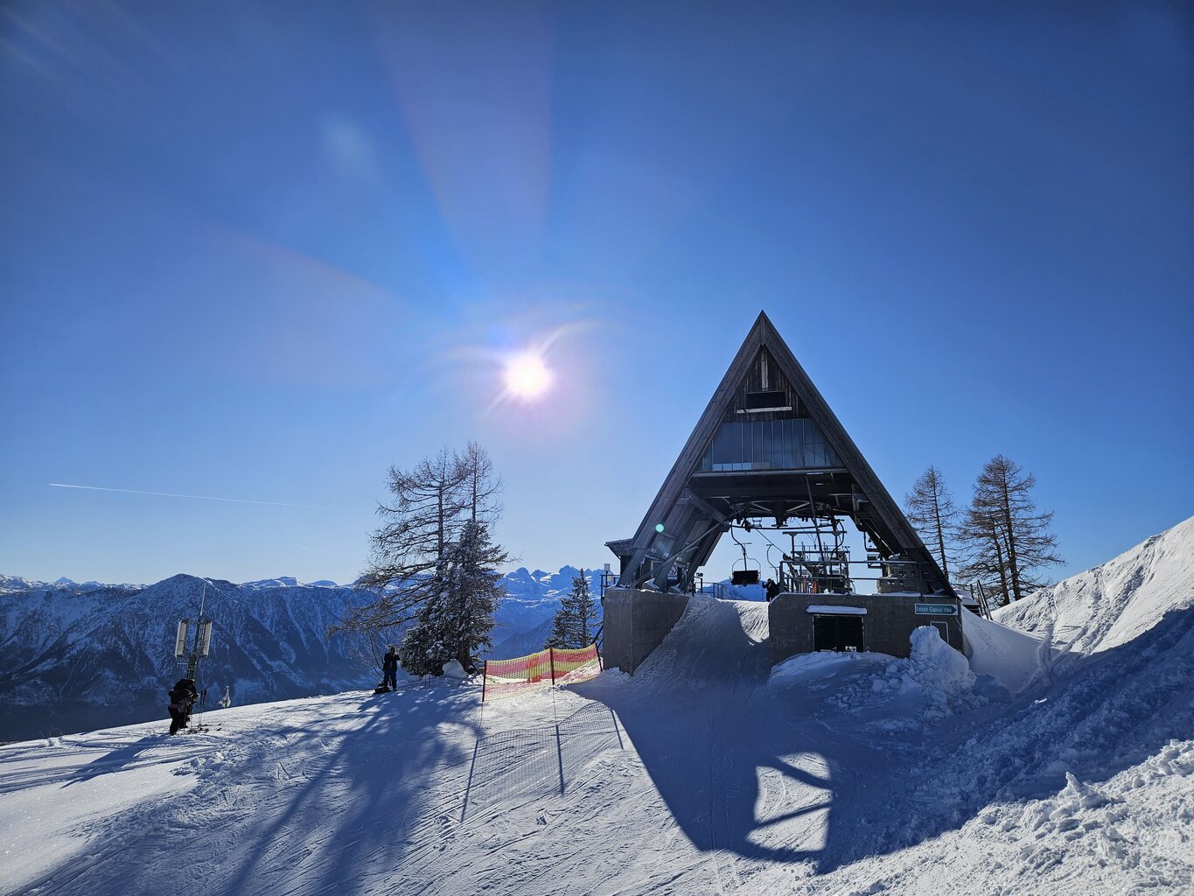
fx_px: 793
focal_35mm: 23
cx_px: 597
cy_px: 448
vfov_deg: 58.9
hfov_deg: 73.9
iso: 25
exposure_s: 1/3999
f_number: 1.8
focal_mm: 5.4
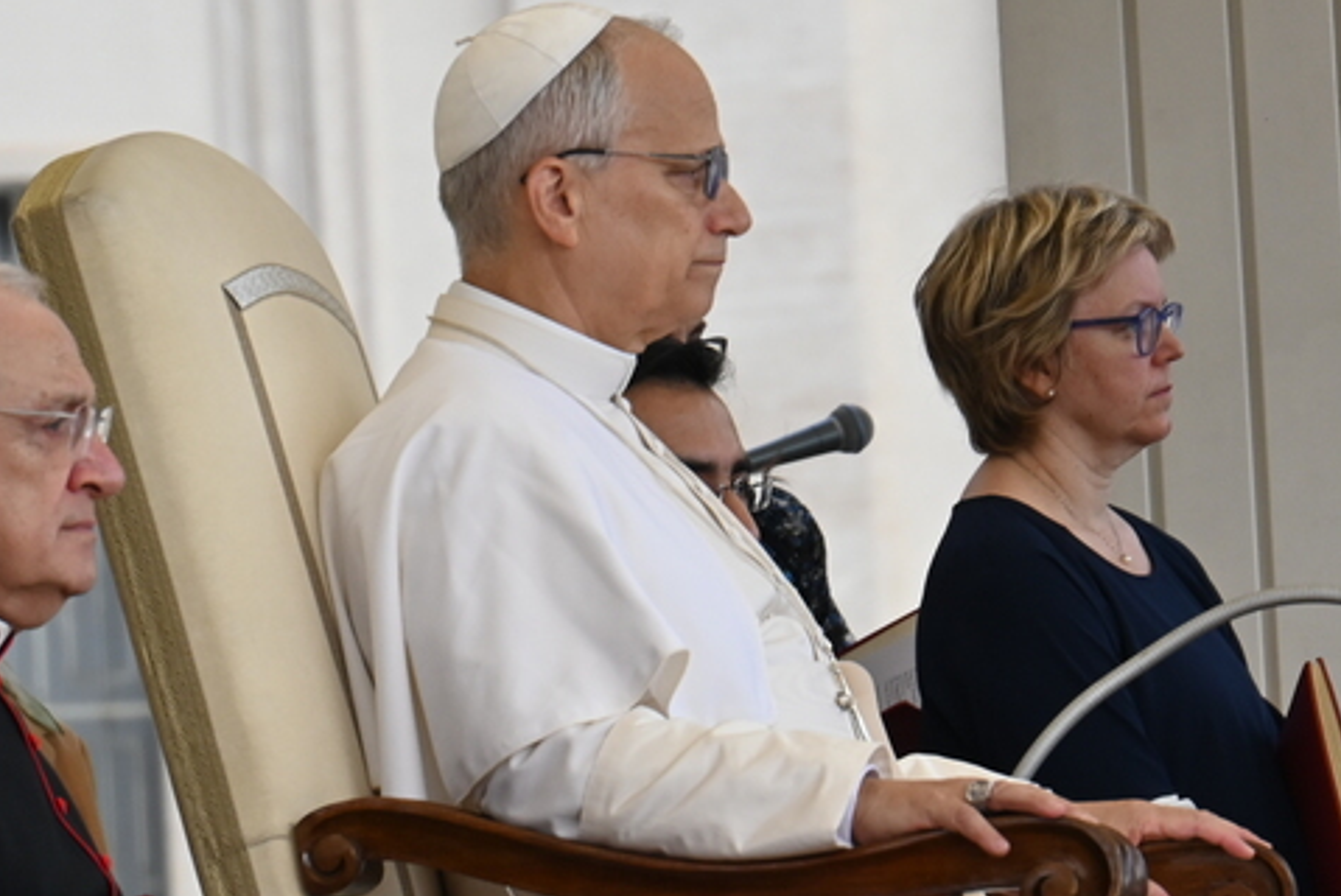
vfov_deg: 3.1
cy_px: 612
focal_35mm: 438
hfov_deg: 4.7
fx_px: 16325
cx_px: 708
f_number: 6.3
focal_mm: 140
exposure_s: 1/320
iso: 400
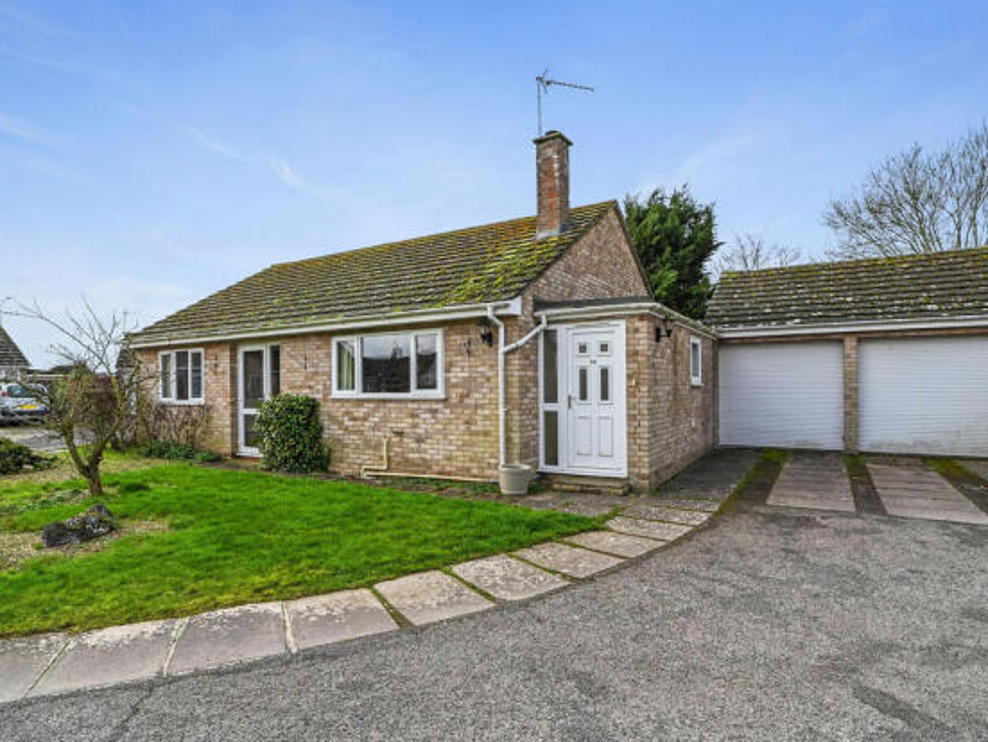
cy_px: 358
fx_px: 457
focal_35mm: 16
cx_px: 507
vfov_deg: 78.1
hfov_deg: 94.4
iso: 500
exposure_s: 1/500
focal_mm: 14
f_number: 8
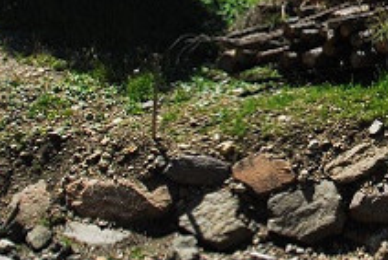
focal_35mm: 109
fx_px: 1176
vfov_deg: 12.2
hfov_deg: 17.5
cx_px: 516
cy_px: -91
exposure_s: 1/200
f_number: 7.1
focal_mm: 20
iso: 100
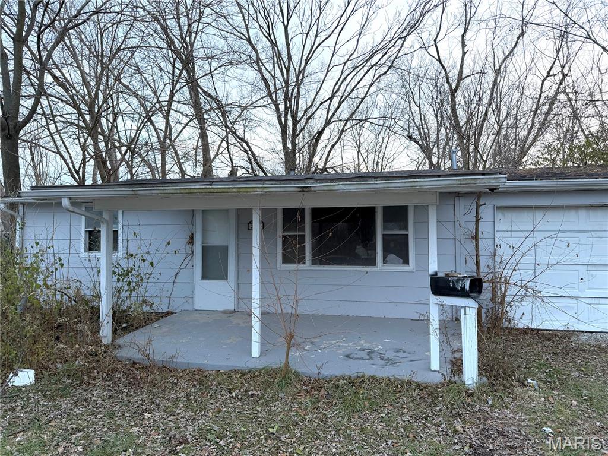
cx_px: 304
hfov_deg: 71.6
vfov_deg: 56.8
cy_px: 228
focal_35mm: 24
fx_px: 422
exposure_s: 1/121
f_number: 1.78
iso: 160
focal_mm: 6.76
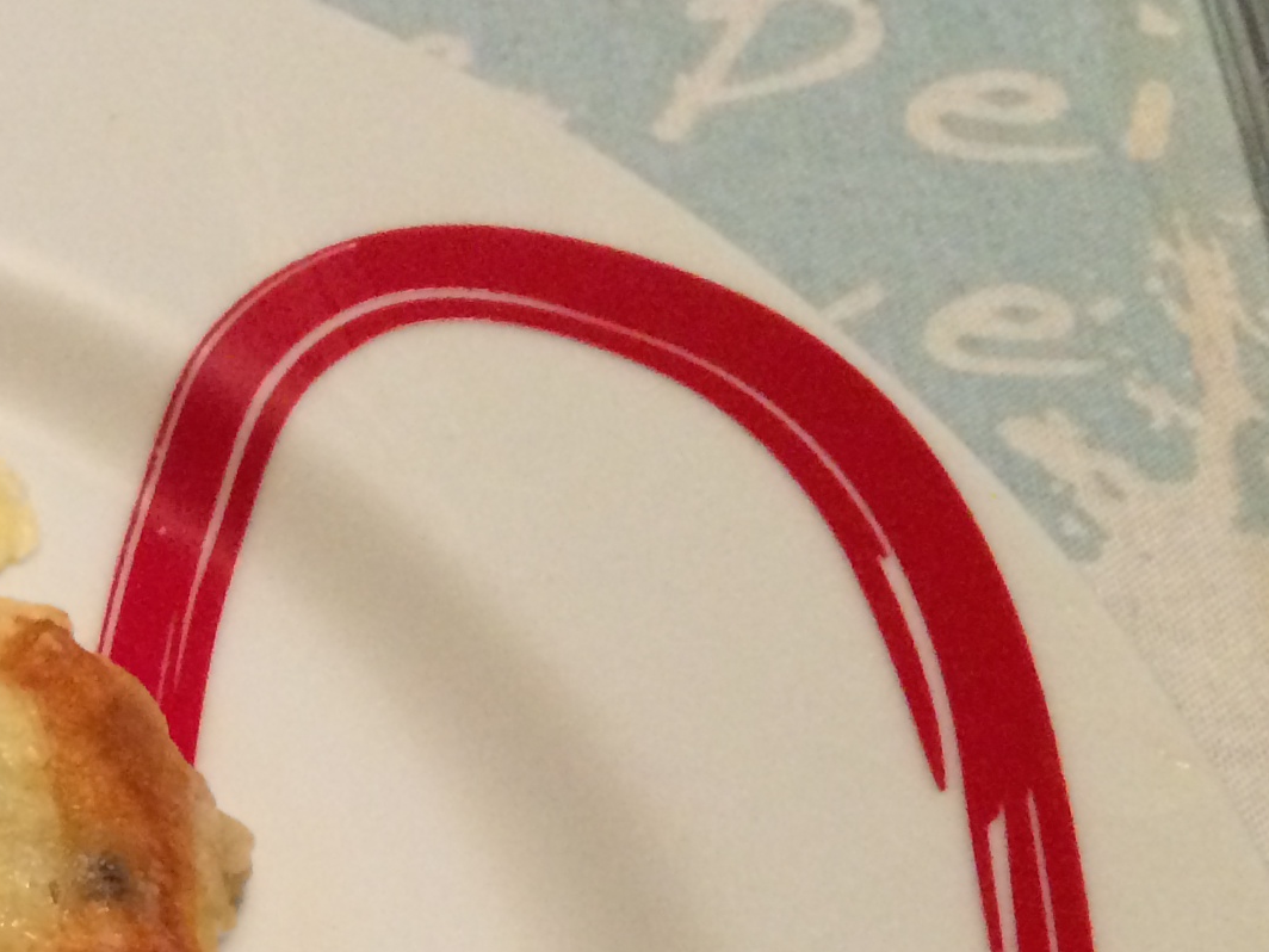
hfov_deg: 18.7
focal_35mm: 92
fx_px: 3373
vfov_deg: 15.2
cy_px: 1279
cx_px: -662
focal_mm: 4.12
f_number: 2.2
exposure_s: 1/30
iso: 200
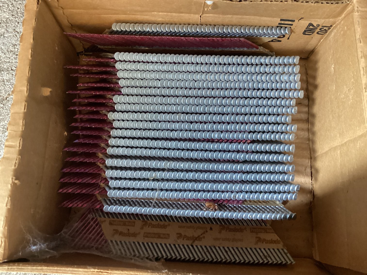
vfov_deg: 45.4
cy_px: 138
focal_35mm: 31
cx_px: 184
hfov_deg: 58.3
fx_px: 329
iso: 500
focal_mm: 3.3
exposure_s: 1/30
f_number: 2.4
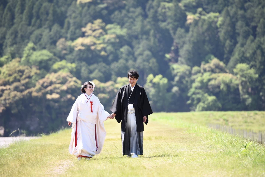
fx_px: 1473
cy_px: 88
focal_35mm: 200
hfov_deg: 10.3
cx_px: 132
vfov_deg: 6.9
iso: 400
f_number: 4
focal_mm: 200
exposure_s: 1/1600
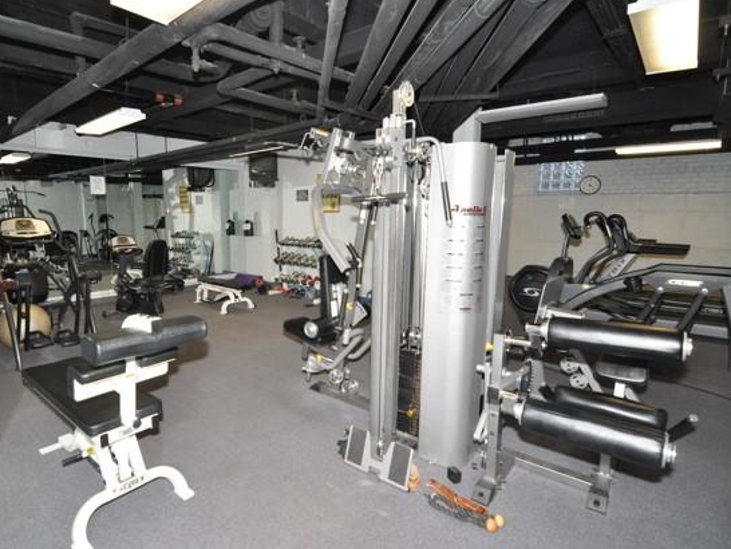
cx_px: 312
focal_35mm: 19
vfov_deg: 70.0
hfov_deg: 85.4
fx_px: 392
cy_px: 277
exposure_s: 1/60
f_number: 4
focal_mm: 11
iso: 800
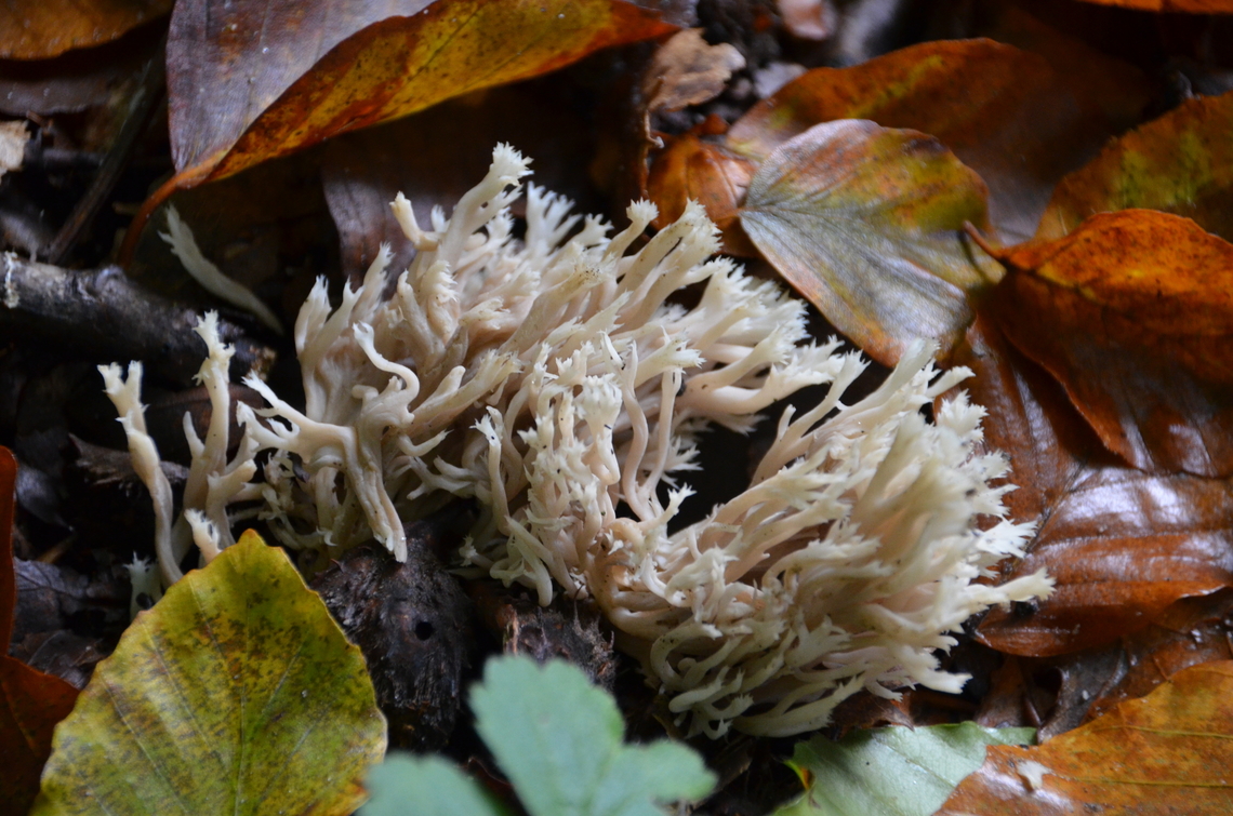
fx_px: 10766
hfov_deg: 6.6
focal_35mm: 315
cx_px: 616
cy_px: 408
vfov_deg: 4.3
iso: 1600
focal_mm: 210
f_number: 6
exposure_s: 1/80
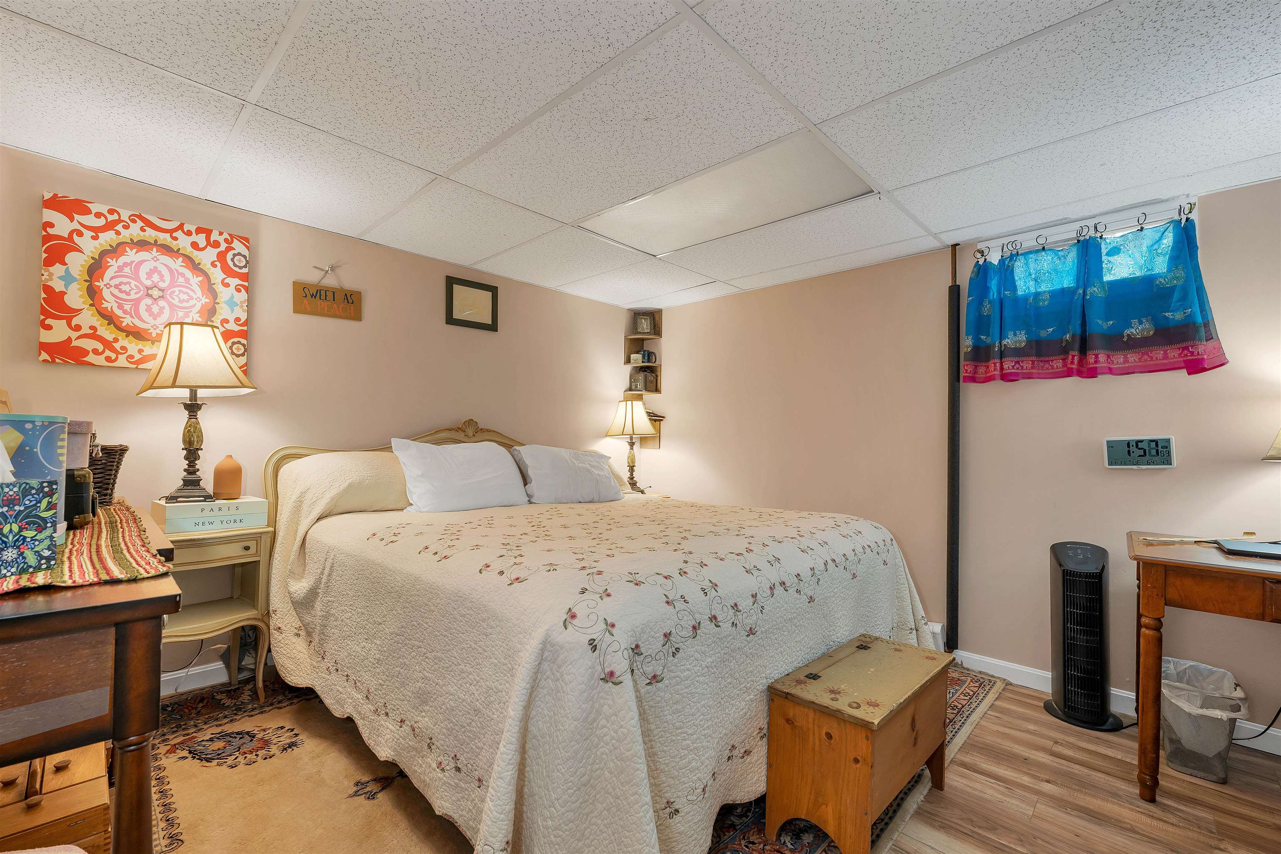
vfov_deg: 81.2
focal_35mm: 14
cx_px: 640
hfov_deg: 104.3
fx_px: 498
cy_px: 427
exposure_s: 1/6
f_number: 8
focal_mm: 14
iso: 400
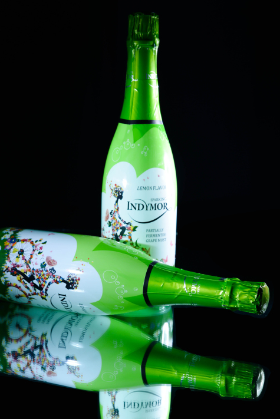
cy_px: 276
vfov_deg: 27.9
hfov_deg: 18.9
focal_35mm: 72
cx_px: 123
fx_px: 839
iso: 100
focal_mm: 50
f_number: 7.1
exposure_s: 1/125
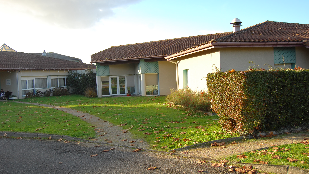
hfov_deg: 61.0
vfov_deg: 36.7
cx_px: 157
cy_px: 85
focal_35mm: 32
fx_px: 262
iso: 220
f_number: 5.6
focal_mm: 20
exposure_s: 1/250
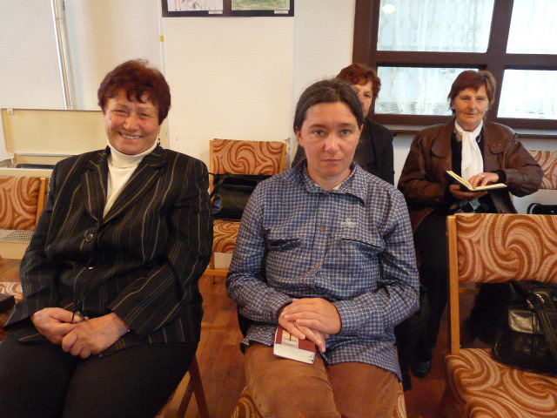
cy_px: 209
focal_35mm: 27
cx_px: 278
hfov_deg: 65.3
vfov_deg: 51.4
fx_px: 434
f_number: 2.8
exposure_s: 1/40
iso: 800
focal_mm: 4.8
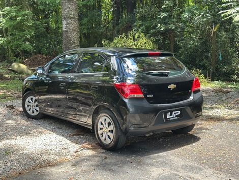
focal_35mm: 48
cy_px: 90
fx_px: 332
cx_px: 120
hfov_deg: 39.6
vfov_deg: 30.3
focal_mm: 6.86
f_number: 1.78
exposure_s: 1/208
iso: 64
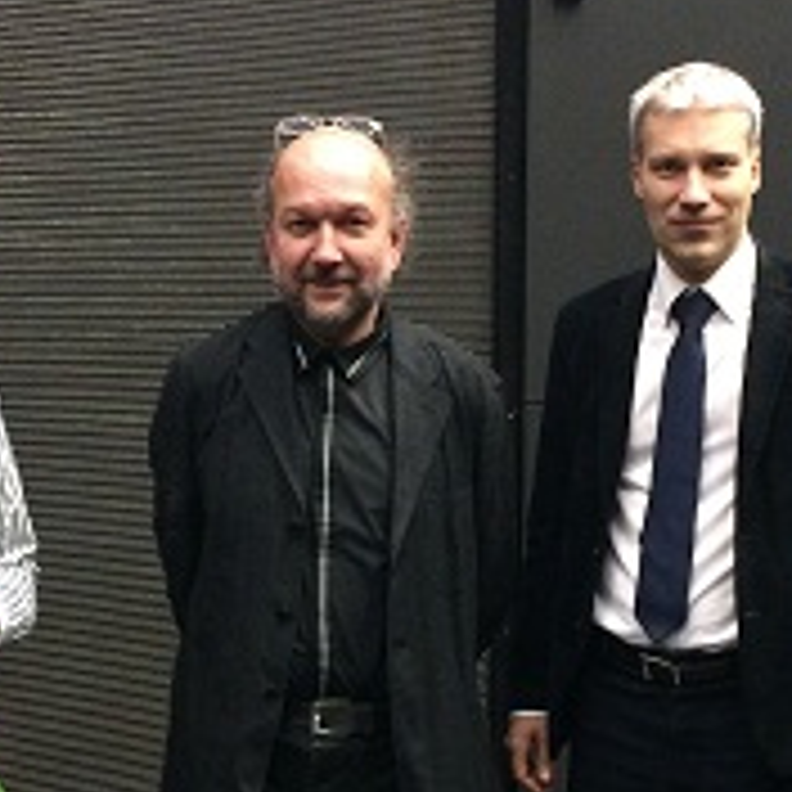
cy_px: 603
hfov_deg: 23.3
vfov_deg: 23.1
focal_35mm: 74
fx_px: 1916
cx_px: 472
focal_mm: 4.12
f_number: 2.2
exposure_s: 1/15
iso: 320
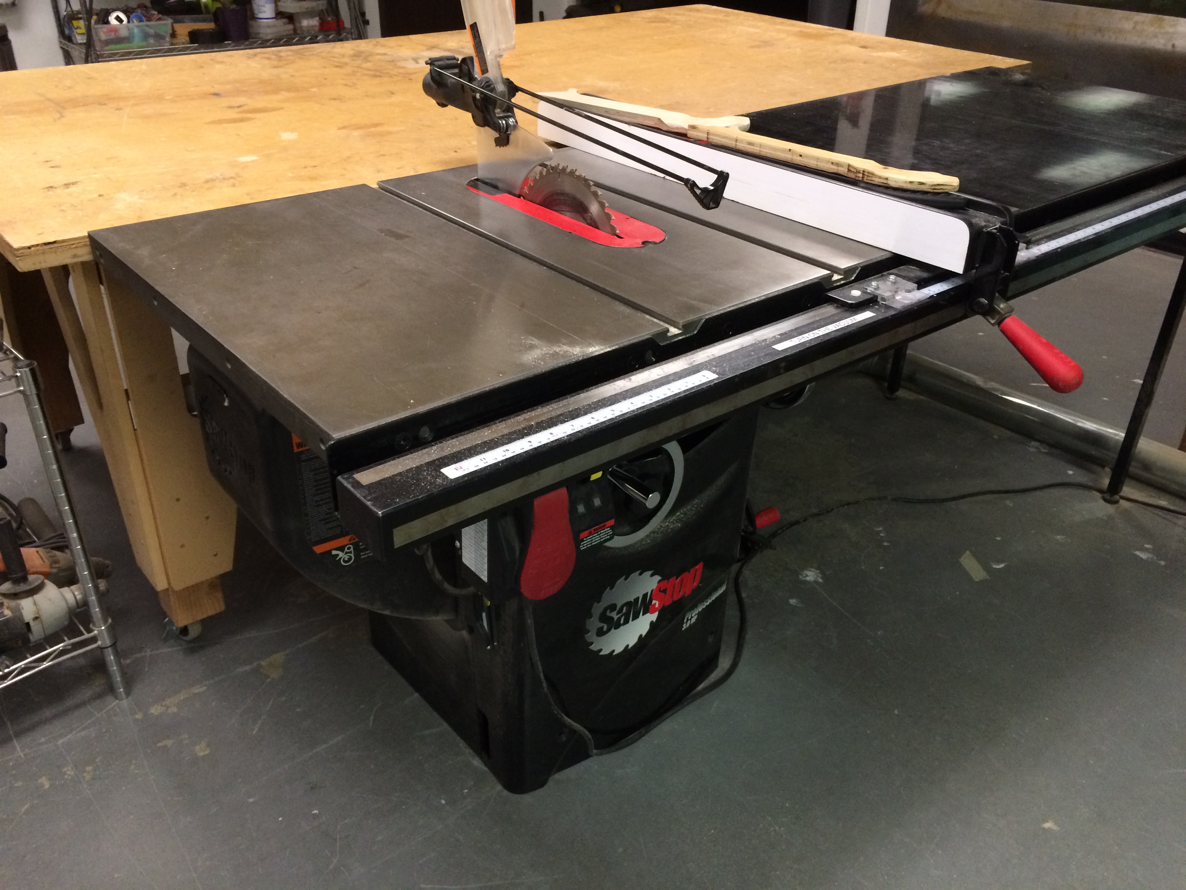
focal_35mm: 29
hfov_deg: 61.7
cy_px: 445
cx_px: 593
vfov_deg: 48.2
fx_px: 994
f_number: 2.2
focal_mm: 4.15
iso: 250
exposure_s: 1/30
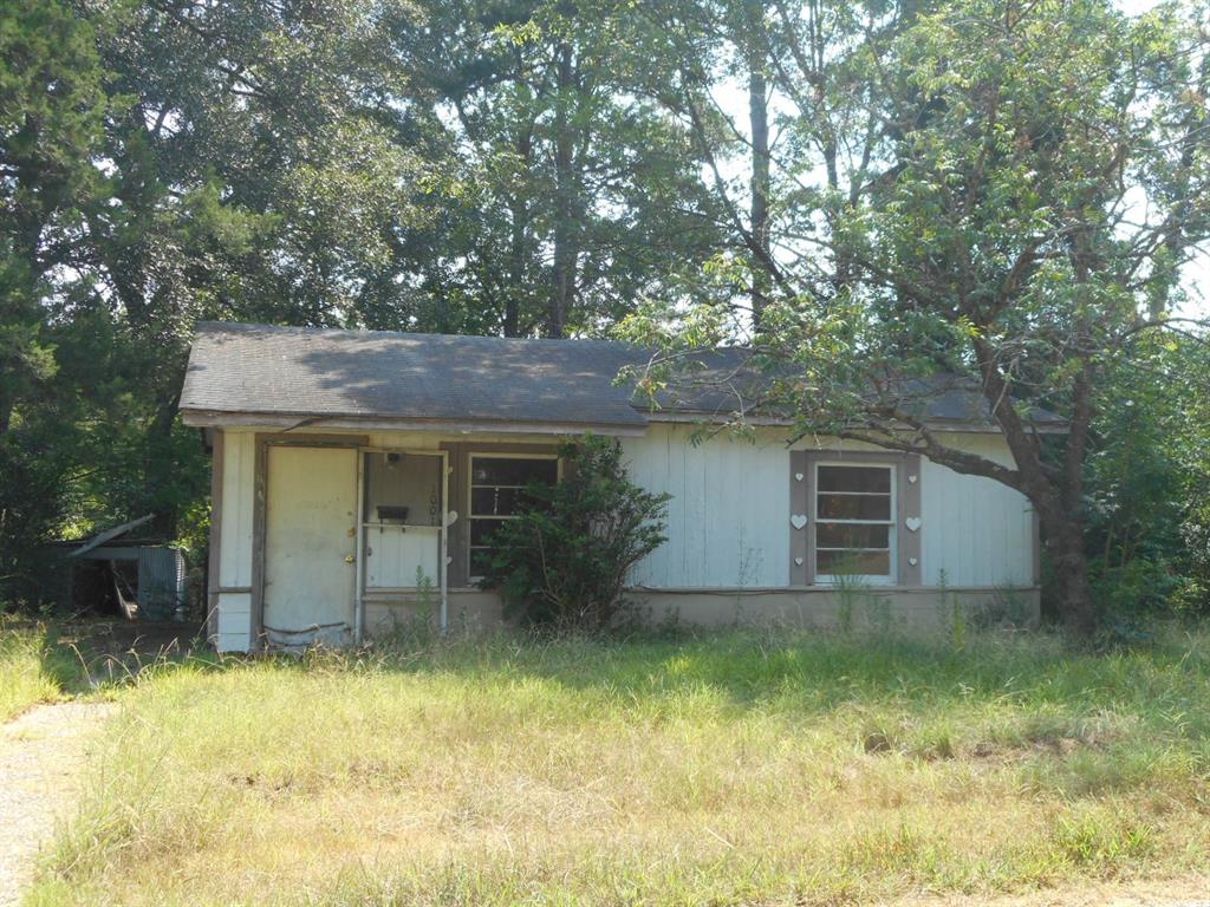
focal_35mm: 39
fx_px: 1363
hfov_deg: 47.9
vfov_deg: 36.8
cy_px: 454
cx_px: 605
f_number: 4.5
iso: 80
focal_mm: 6.9
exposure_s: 1/100
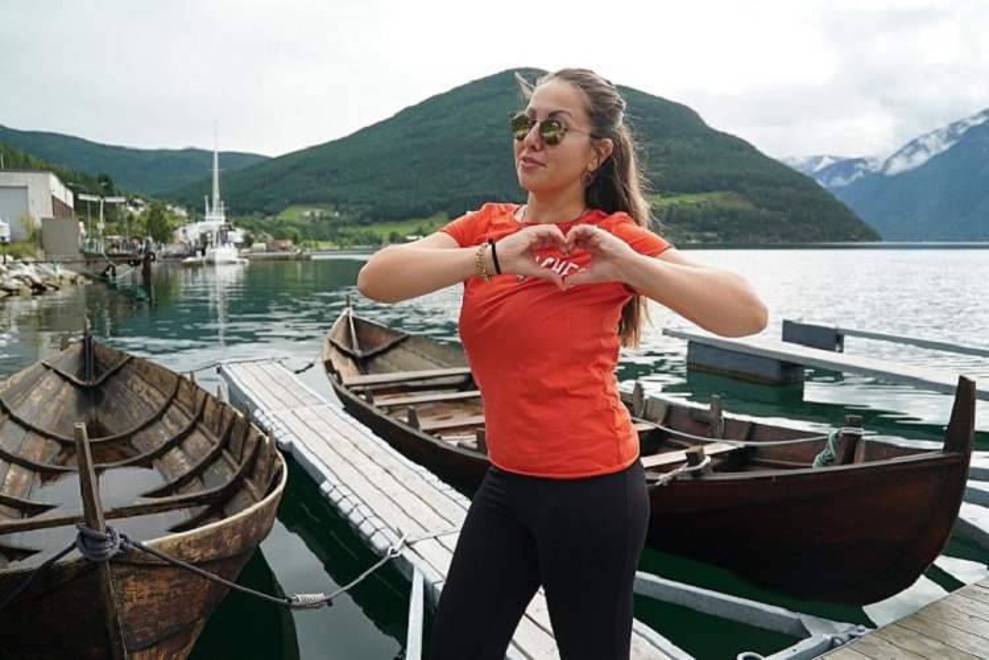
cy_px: 330
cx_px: 494
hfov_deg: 67.4
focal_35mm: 27
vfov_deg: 47.9
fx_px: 742
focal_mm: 18
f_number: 3.5
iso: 250
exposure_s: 1/1600
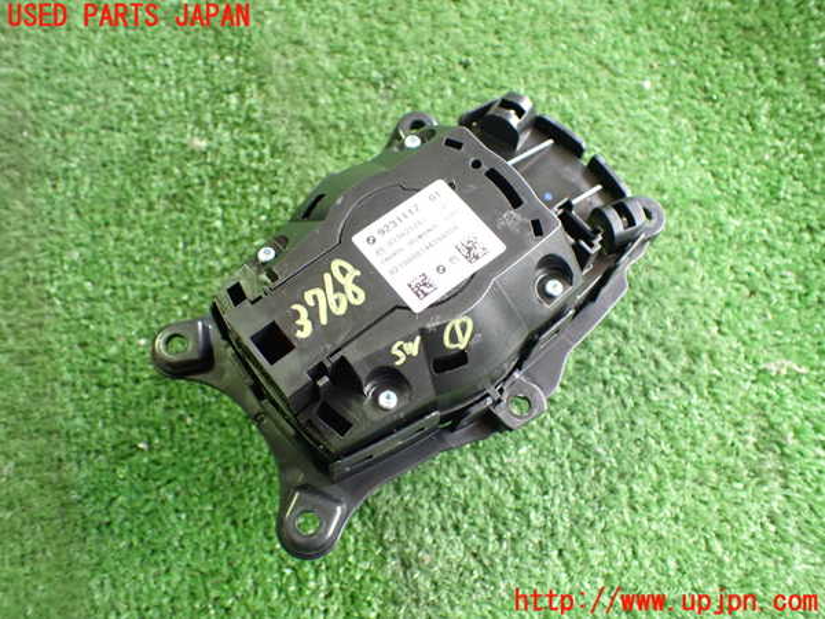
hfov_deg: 60.0
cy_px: 310
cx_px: 412
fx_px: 715
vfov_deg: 46.8
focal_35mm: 30
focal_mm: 5.4
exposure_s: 1/60
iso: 800
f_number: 2.3
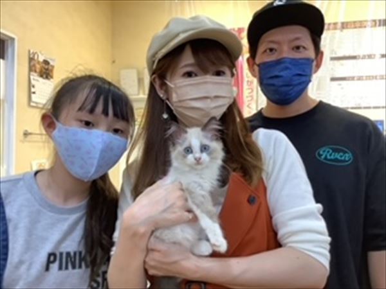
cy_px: 144
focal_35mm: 31
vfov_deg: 45.4
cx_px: 193
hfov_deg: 58.4
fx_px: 346
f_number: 2.4
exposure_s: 1/60
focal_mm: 3.3
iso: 160
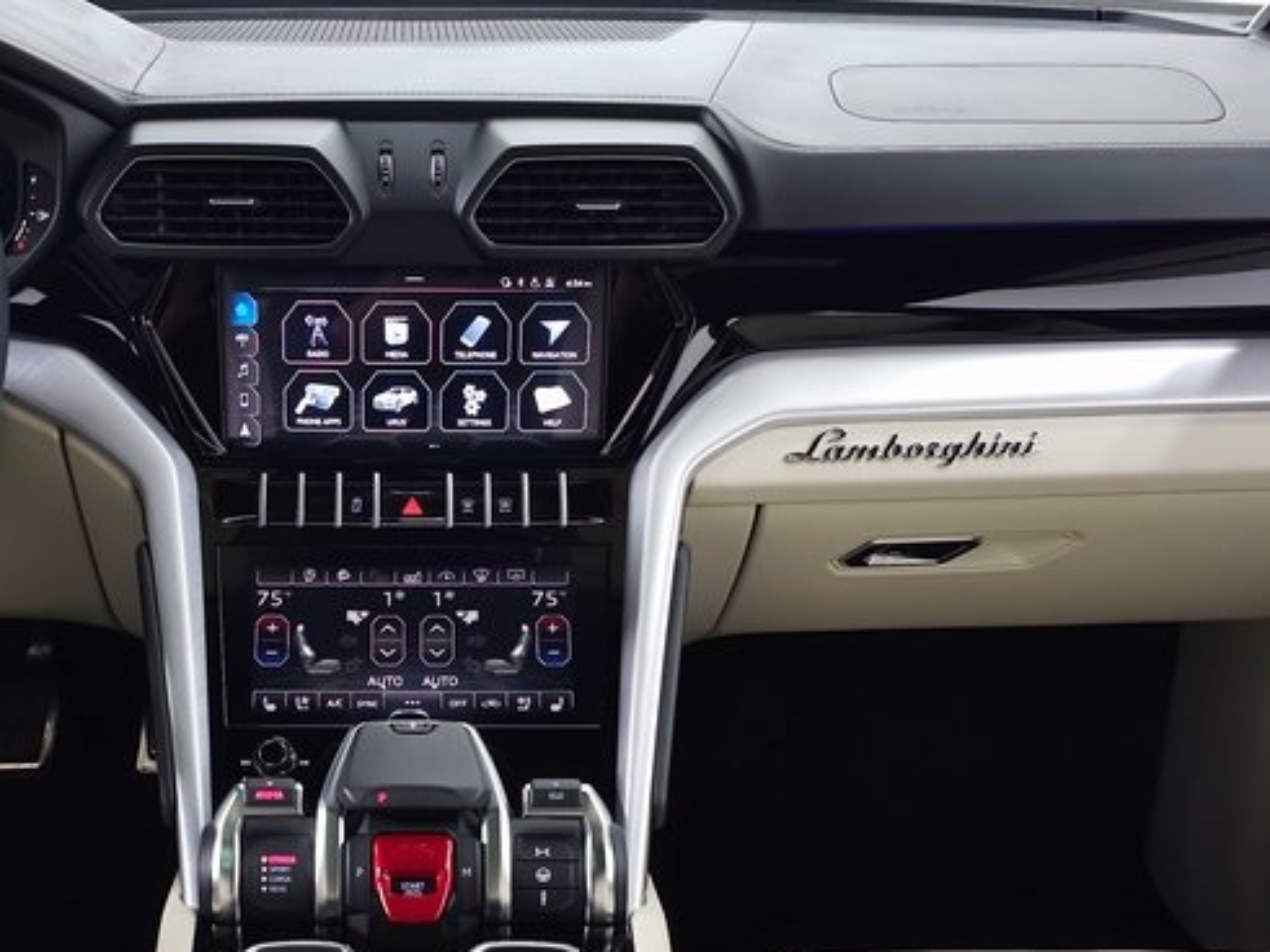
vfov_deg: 29.3
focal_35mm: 48
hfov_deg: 39.1
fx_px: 1761
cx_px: 393
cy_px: 819
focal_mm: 6.3
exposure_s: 1/60
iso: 125
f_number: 1.7
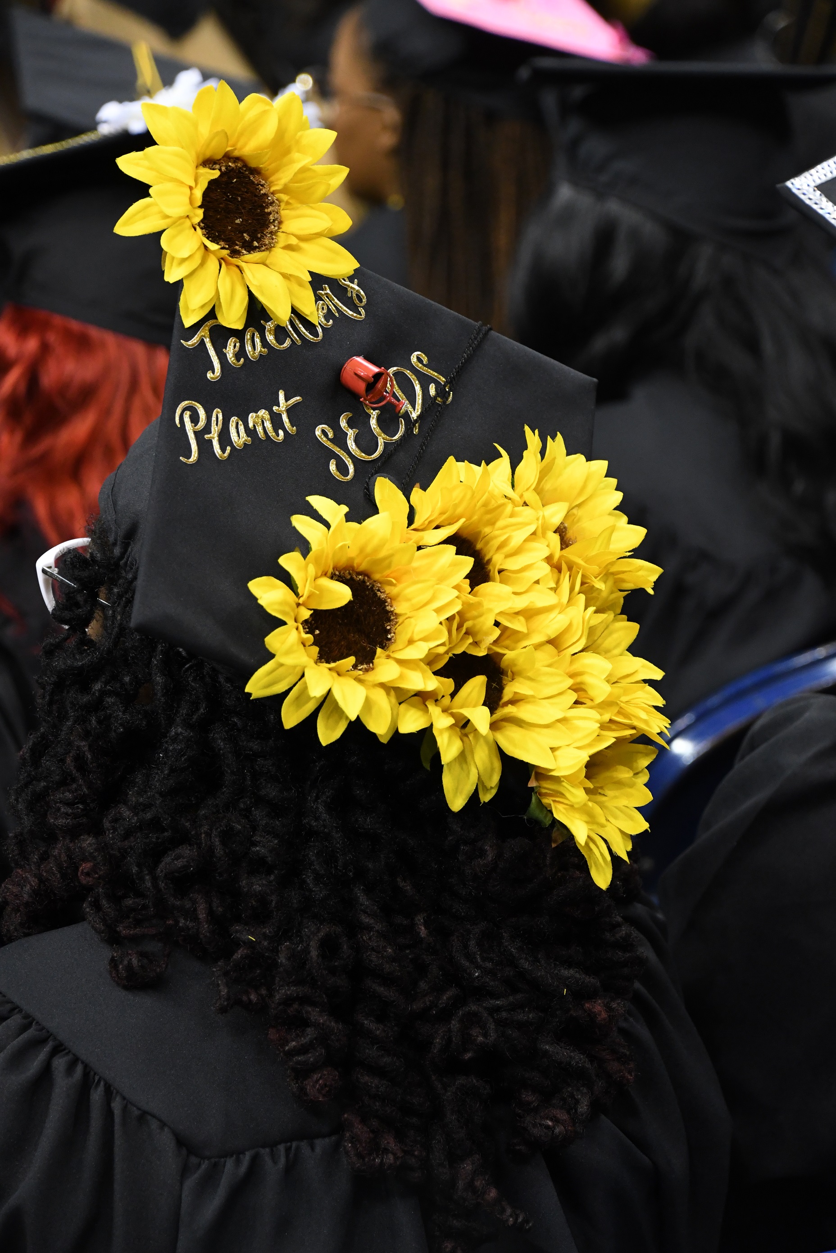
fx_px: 4180
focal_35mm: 120
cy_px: 626
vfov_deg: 17.1
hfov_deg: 11.4
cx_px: 418
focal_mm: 80
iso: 2500
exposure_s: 1/200
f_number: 5.3
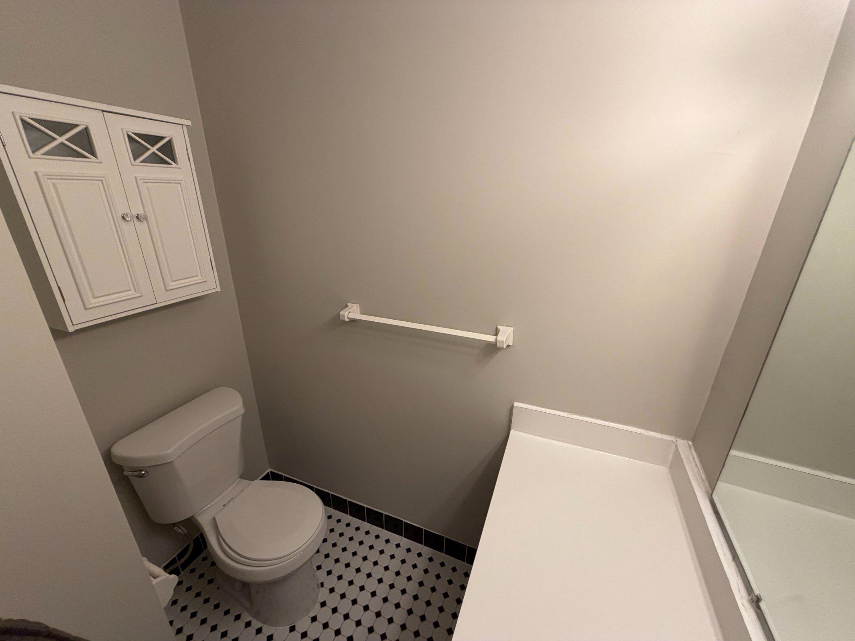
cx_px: 428
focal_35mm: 14
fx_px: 346
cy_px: 320
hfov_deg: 102.1
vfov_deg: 85.7
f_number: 2.2
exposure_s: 1/120
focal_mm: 2.22
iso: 250
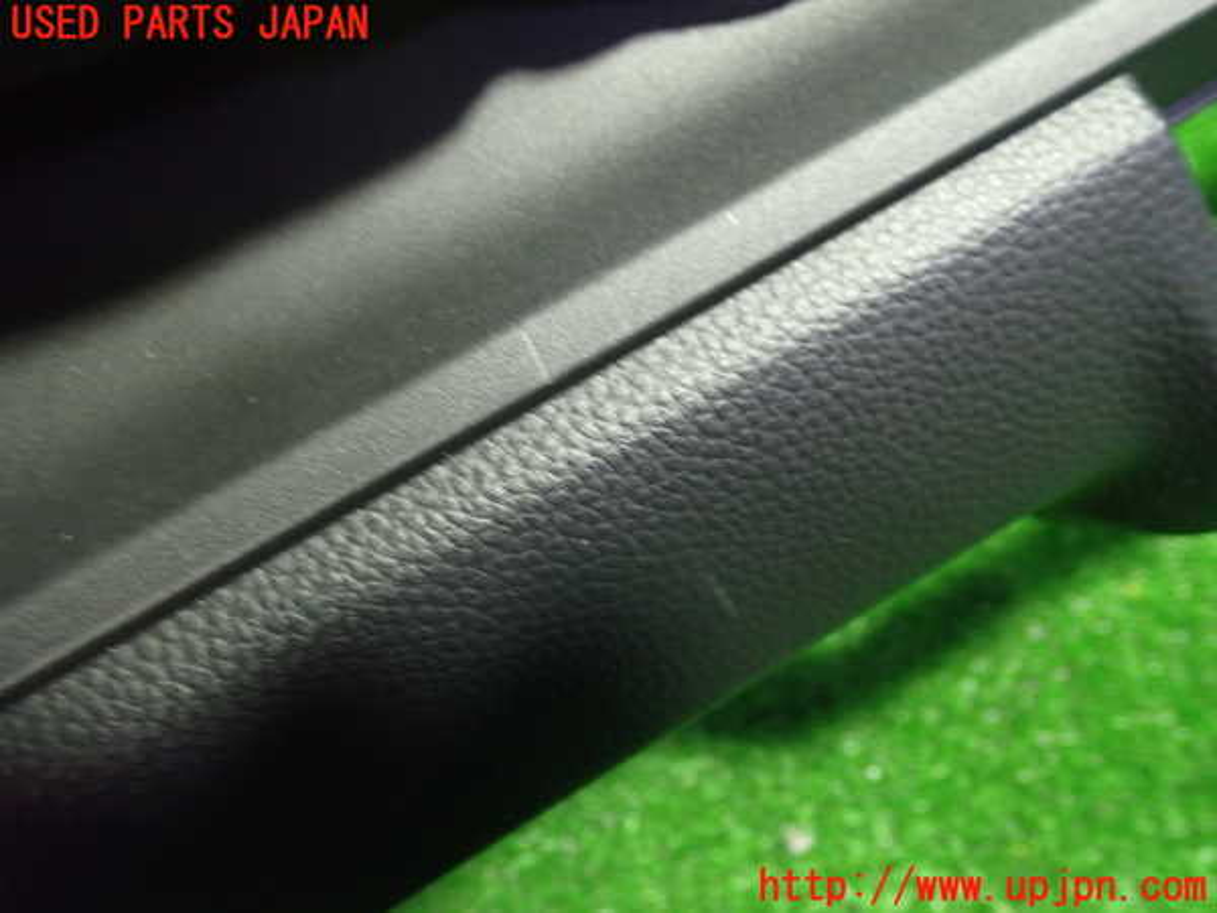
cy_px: 456
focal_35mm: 30
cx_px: 608
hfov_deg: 60.0
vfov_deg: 46.8
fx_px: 1055
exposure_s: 1/30
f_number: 2.3
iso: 500
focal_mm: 5.4
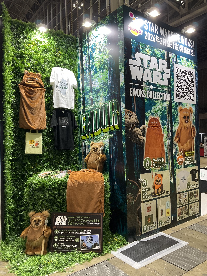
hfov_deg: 48.2
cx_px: 104
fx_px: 231
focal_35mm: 29
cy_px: 138
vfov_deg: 61.7
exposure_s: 1/50
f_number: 1.8
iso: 64
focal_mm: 3
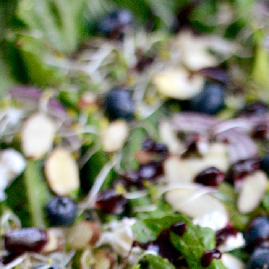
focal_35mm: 131
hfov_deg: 13.2
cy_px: 374
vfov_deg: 12.8
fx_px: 1152
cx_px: 239
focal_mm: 50
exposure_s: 1/800
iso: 1400
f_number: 2.5
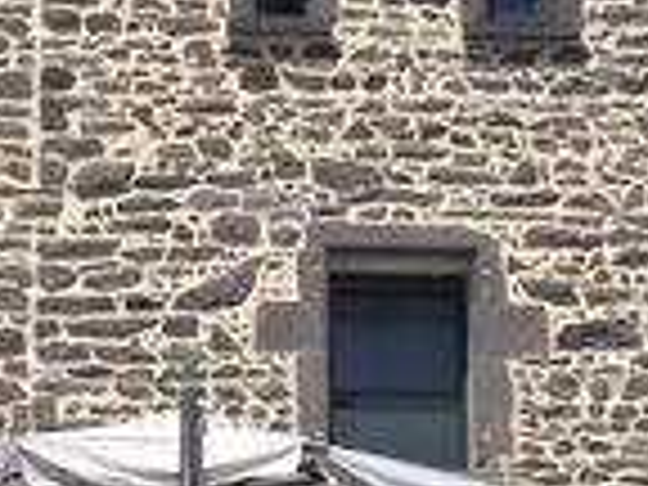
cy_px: 423
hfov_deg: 15.2
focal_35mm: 129
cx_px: 108
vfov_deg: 11.4
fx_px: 2415
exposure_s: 1/2564
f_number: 2.2
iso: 25
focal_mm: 4.15
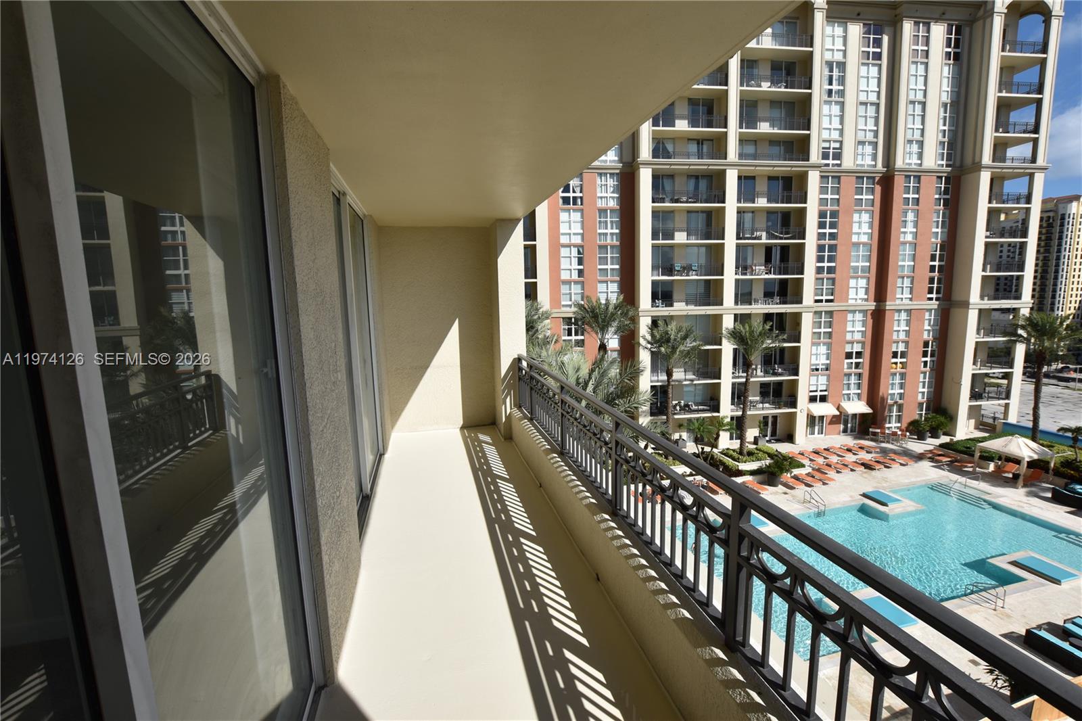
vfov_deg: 77.3
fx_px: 451
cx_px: 541
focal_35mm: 15
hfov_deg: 100.4
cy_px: 360
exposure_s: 1/640
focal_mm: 10
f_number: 8
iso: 200
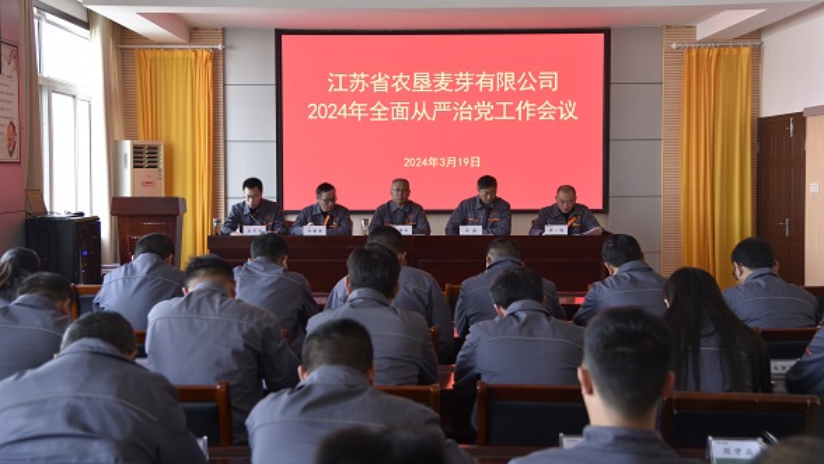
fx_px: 1027
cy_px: 202
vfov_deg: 25.4
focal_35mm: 47
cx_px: 406
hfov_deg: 43.7
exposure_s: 1/60
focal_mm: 44
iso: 400
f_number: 4
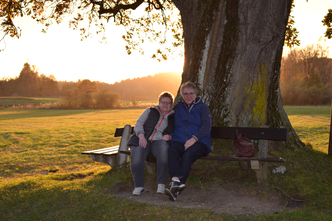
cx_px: 166
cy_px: 110
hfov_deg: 24.6
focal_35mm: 82
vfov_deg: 16.6
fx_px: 761
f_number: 5.6
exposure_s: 1/125
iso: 500
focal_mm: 55
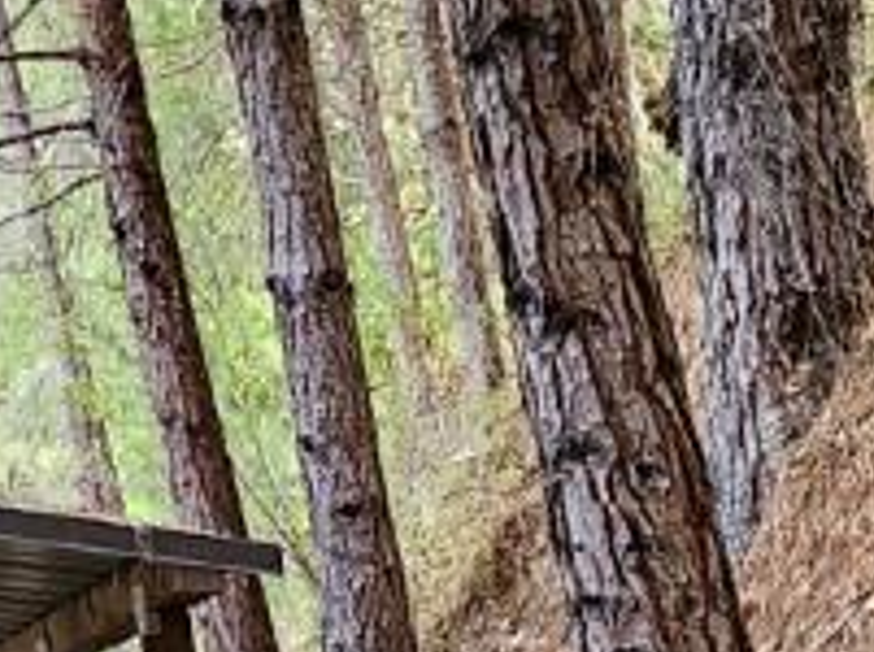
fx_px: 4335
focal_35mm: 172
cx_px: 1091
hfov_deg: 11.3
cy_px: 2093
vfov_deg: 7.4
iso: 250
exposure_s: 1/120
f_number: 1.8
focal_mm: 5.4
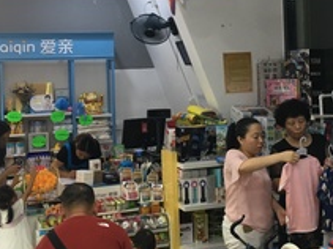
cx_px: 144
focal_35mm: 55
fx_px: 529
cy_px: 71
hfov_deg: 34.9
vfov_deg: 26.3
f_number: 2.2
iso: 50
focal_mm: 4.15
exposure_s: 1/33
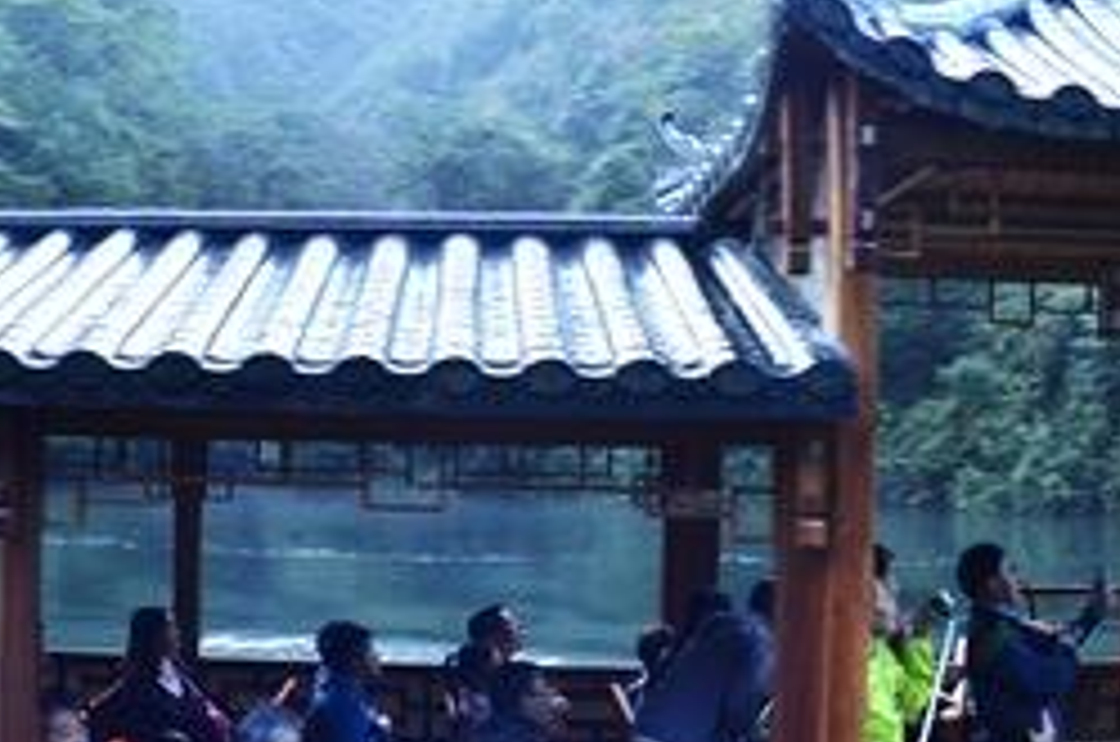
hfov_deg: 37.4
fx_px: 1646
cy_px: 360
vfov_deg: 25.4
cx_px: 441
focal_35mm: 53
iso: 125
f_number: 8
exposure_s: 1/20
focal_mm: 16
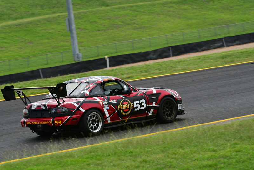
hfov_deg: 6.9
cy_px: 85
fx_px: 2117
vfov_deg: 4.6
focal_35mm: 300
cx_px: 127
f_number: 11
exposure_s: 1/640
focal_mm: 200
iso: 640
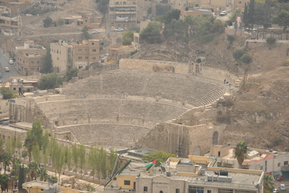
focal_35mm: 137
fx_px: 1100
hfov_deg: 15.0
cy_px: 96
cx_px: 144
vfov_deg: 10.0
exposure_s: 1/800
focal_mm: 90
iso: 200
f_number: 7.1
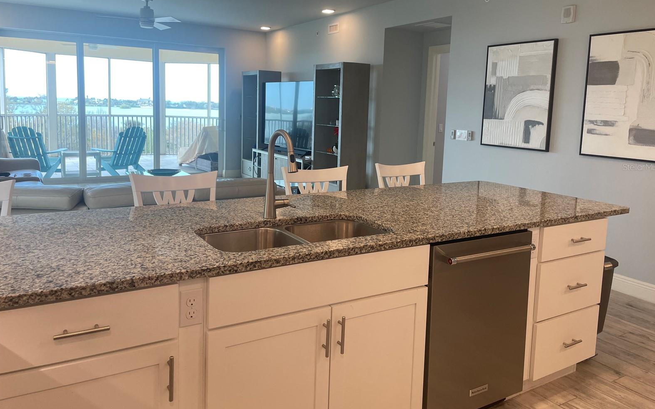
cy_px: 167
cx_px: 329
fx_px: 500
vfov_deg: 44.3
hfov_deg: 66.5
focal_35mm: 28
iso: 64
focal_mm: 4.2
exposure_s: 1/120
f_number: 1.6
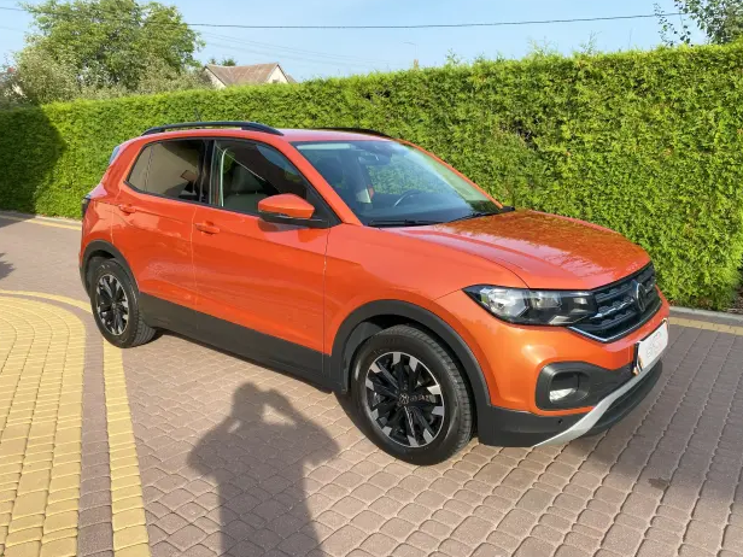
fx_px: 580
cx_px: 380
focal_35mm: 27
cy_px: 281
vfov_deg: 51.4
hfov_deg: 65.3
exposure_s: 1/681
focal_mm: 4.25
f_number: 1.8
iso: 32
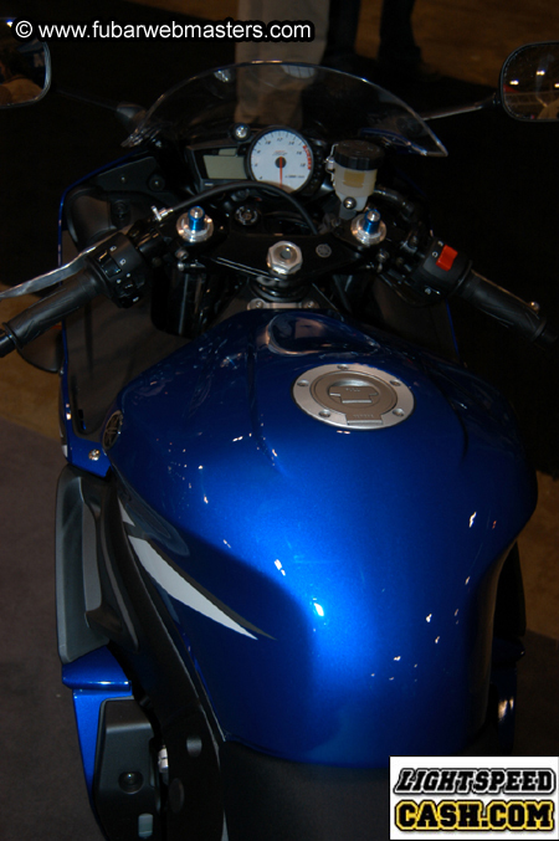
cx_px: 280
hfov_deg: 29.8
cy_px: 420
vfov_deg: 43.6
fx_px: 1050
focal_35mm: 45
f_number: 5
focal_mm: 30
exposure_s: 1/60
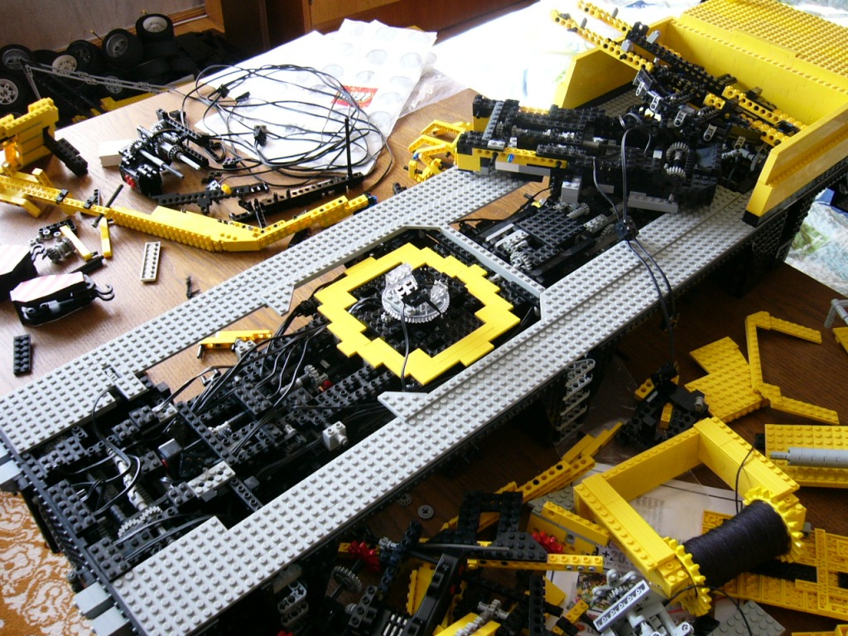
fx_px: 857
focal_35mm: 35
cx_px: 424
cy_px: 318
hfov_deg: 52.6
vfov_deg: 40.7
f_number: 2.8
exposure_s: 1/30
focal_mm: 5.8
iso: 150
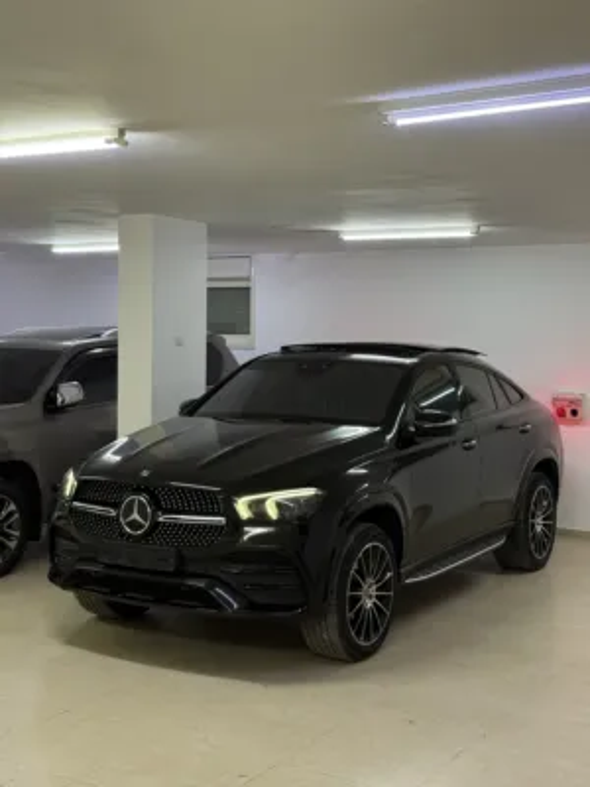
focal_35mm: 48
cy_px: 394
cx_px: 295
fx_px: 1091
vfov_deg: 39.7
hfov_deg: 30.3
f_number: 1.78
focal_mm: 6.76
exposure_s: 1/48
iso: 100
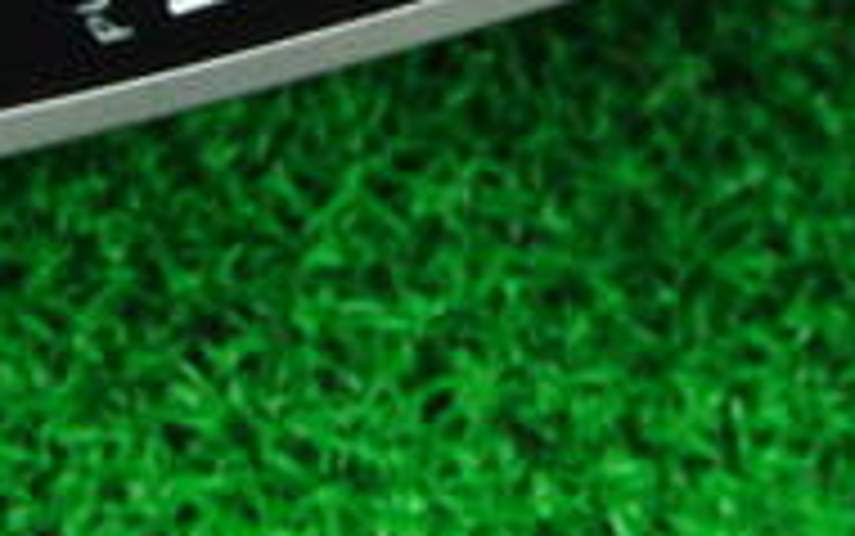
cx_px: 536
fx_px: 3078
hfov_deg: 15.8
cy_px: -297
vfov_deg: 9.6
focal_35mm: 132
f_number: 3.6
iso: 400
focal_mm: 6.42
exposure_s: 1/15
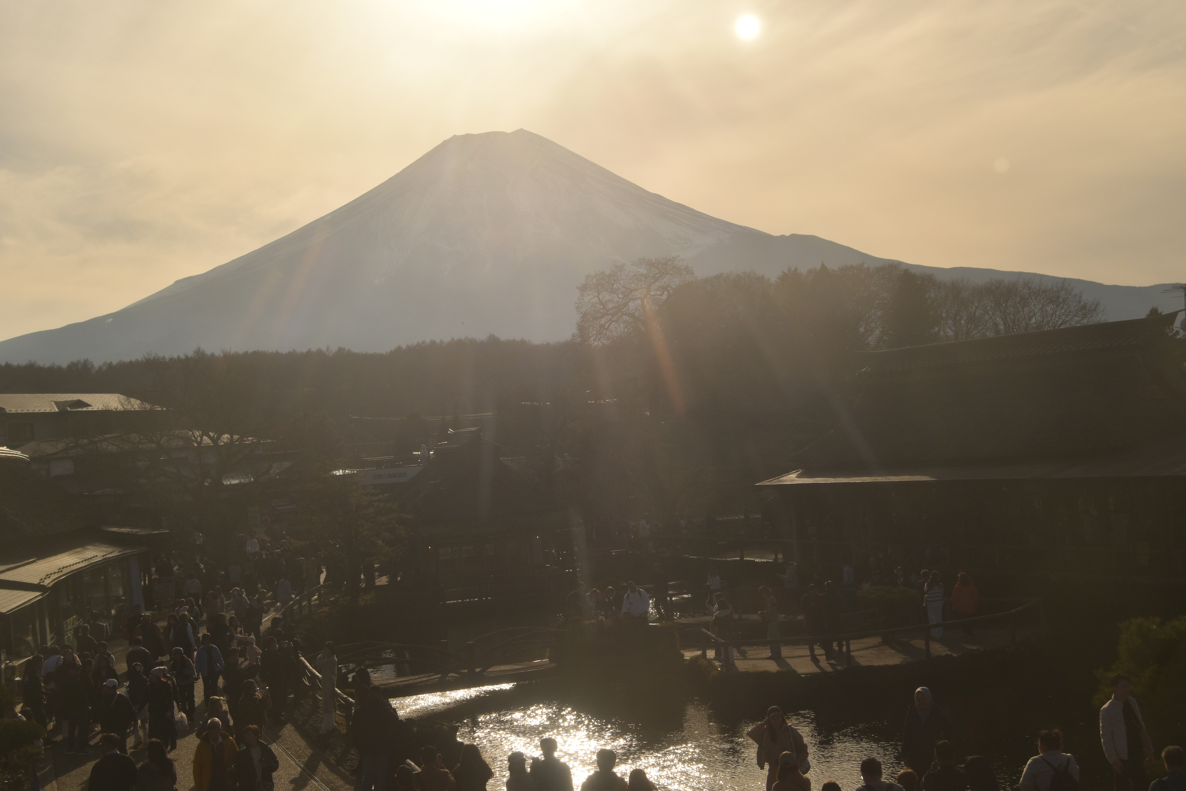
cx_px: 593
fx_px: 1532
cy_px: 396
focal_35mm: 46
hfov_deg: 42.3
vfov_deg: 28.9
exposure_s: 1/400
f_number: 10
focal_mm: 31
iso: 200
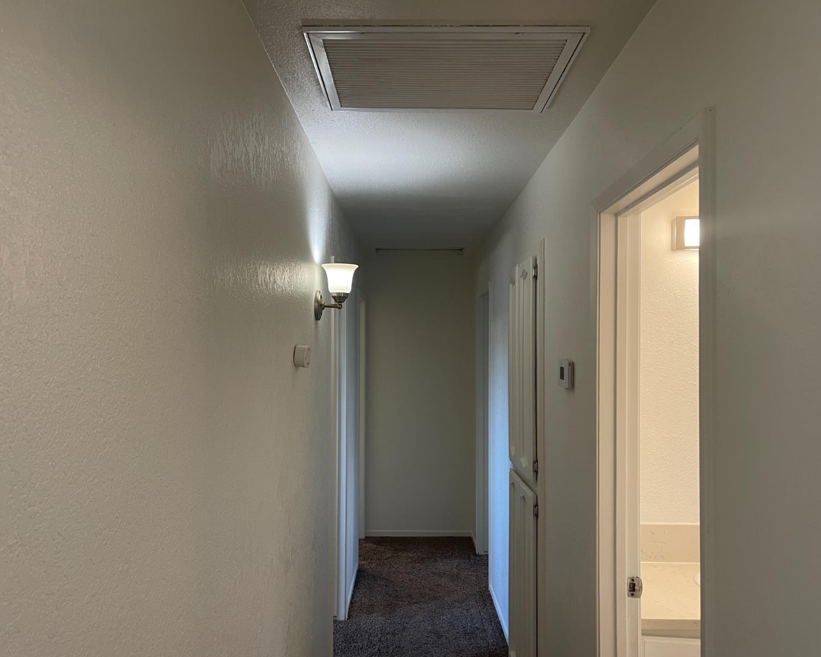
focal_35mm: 27
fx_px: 656
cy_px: 335
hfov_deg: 64.1
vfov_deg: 53.2
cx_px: 410
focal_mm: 5.1
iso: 100
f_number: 1.6
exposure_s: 1/60
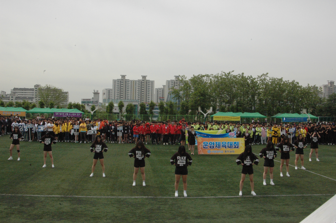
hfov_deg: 53.2
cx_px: 168
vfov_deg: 36.8
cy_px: 112
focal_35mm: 36
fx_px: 336
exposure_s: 1/500
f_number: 20
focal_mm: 24
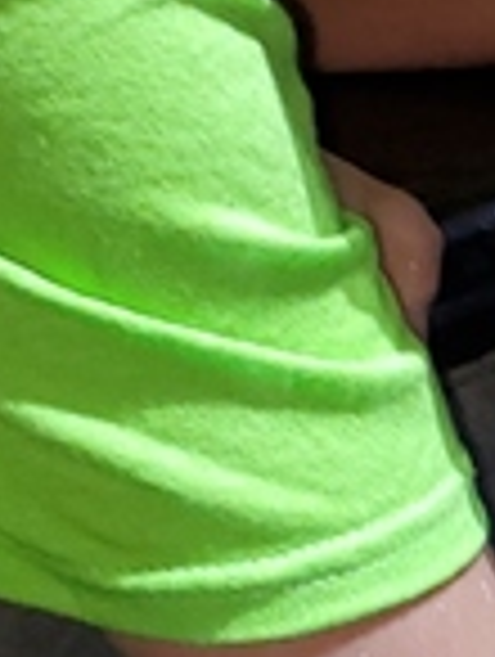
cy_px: 324
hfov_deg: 7.9
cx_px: 932
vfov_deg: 10.8
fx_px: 3460
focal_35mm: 182
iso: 125
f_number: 1.5
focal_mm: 4.3
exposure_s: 1/24
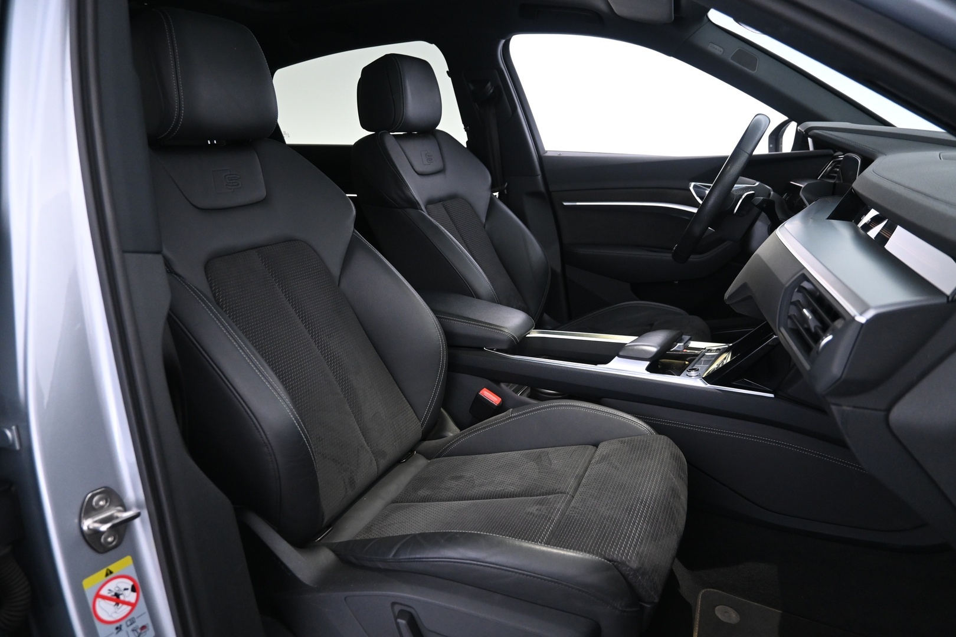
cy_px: 318
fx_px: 637
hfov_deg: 73.7
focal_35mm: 24
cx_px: 478
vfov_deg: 53.1
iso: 1600
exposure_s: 1/25
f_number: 3.5
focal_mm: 16
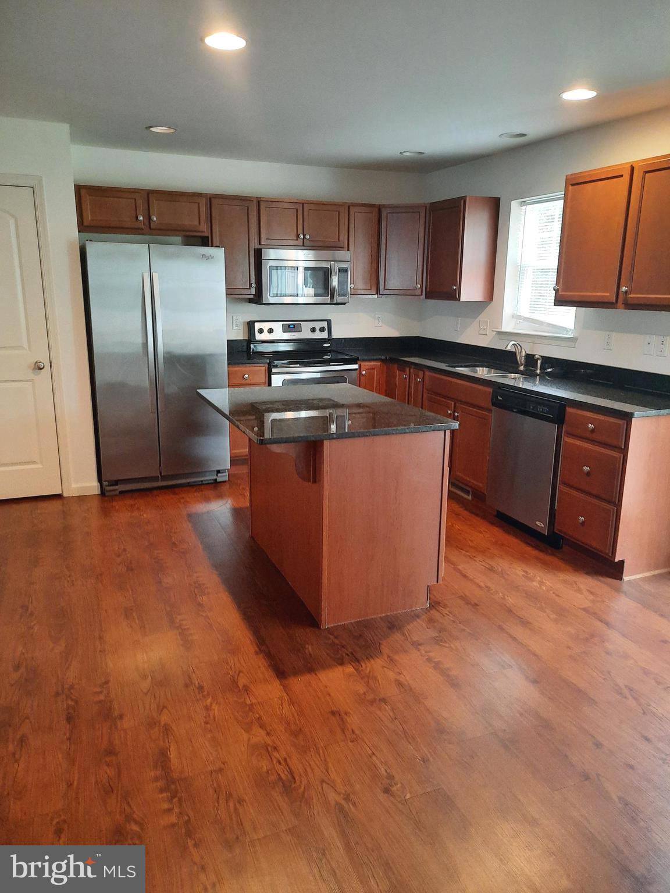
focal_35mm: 25
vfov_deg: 69.4
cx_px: 335
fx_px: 645
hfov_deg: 54.9
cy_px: 446
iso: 250
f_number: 2
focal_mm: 4.6
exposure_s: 1/40
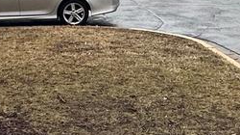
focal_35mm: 88
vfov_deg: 13.2
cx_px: 170
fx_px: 559
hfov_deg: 24.0
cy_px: -41
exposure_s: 1/120
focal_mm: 2.22
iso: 125
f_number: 2.2
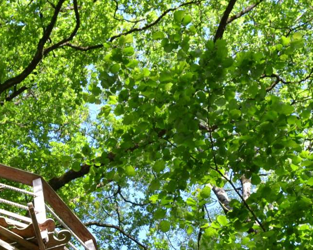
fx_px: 695
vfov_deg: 19.8
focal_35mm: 75
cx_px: -6
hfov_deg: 24.2
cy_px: 251
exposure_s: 1/125
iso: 360
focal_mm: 18
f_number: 5.6
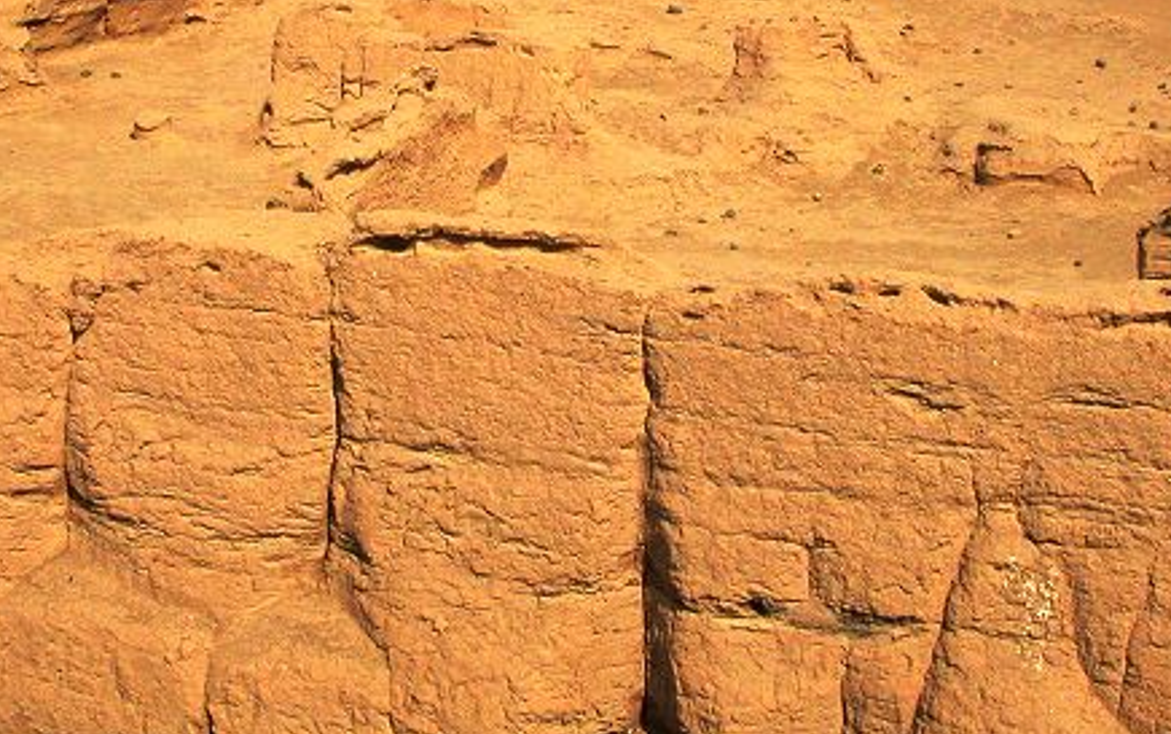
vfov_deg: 18.9
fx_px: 2171
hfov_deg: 30.1
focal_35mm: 68
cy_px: 89
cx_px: 483
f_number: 8
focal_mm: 8.9
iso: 200
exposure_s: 1/1155
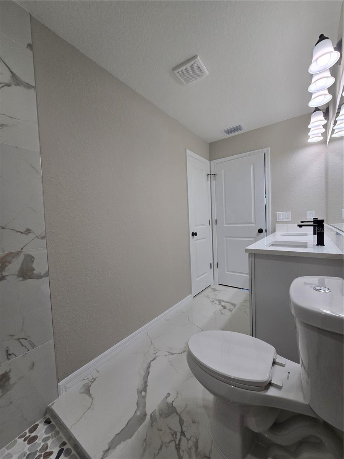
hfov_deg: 89.9
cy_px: 230
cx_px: 172
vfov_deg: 106.2
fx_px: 172
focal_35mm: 13
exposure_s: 1/120
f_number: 2.2
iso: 64
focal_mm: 2.2
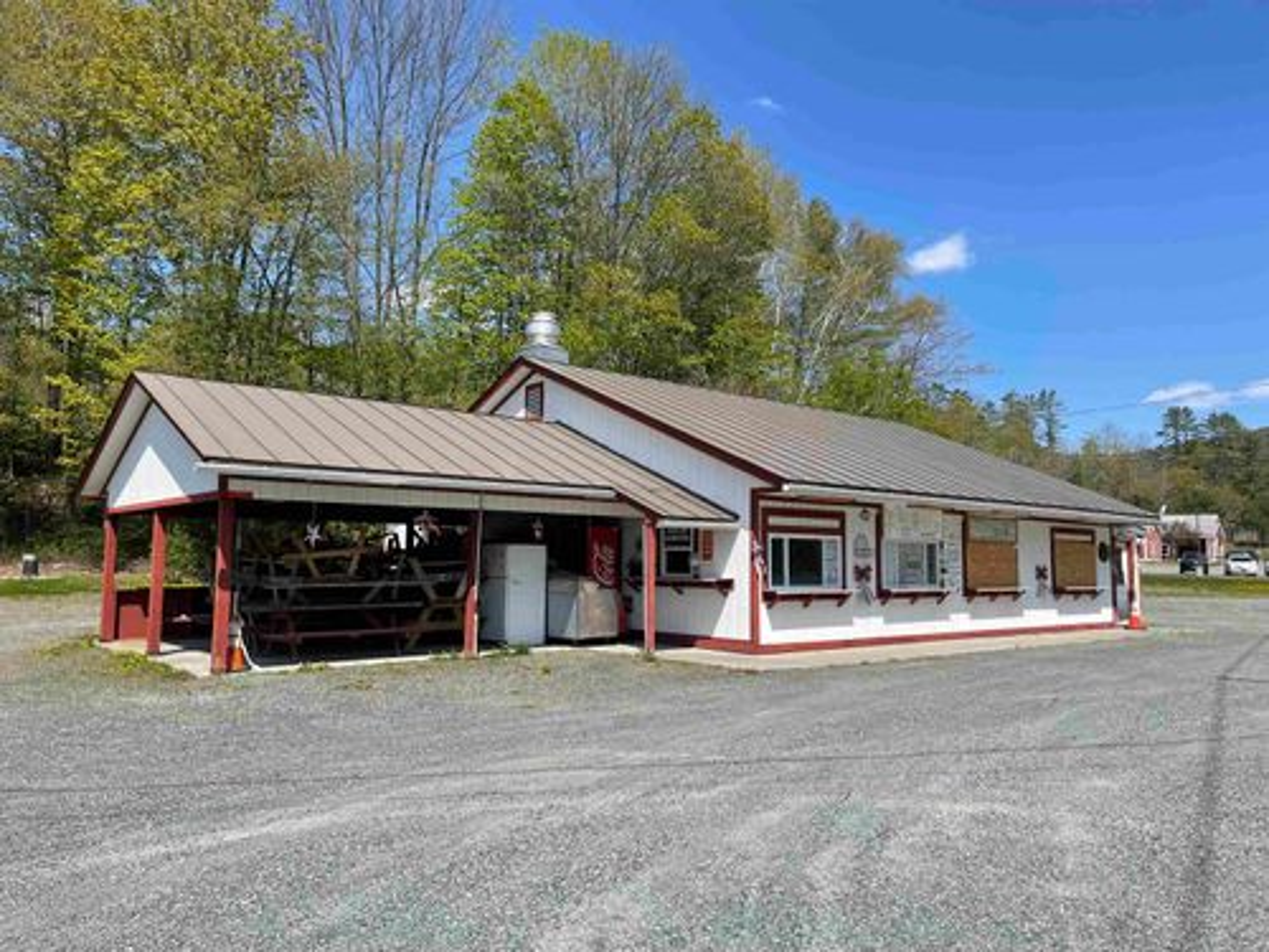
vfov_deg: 53.1
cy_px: 476
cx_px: 634
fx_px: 953
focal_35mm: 26
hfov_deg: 67.3
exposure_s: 1/3257
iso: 32
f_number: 1.6
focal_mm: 5.1
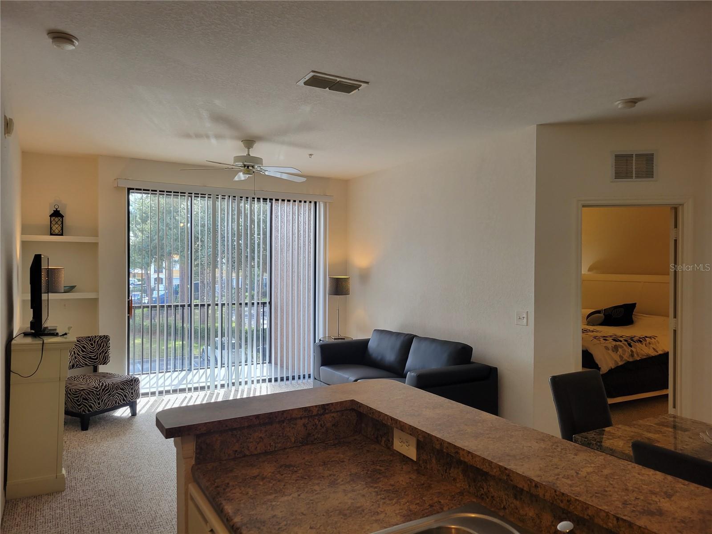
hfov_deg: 67.3
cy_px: 267
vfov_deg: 53.1
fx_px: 535
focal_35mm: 26
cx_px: 356
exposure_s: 1/119
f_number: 1.8
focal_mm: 5.4
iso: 64
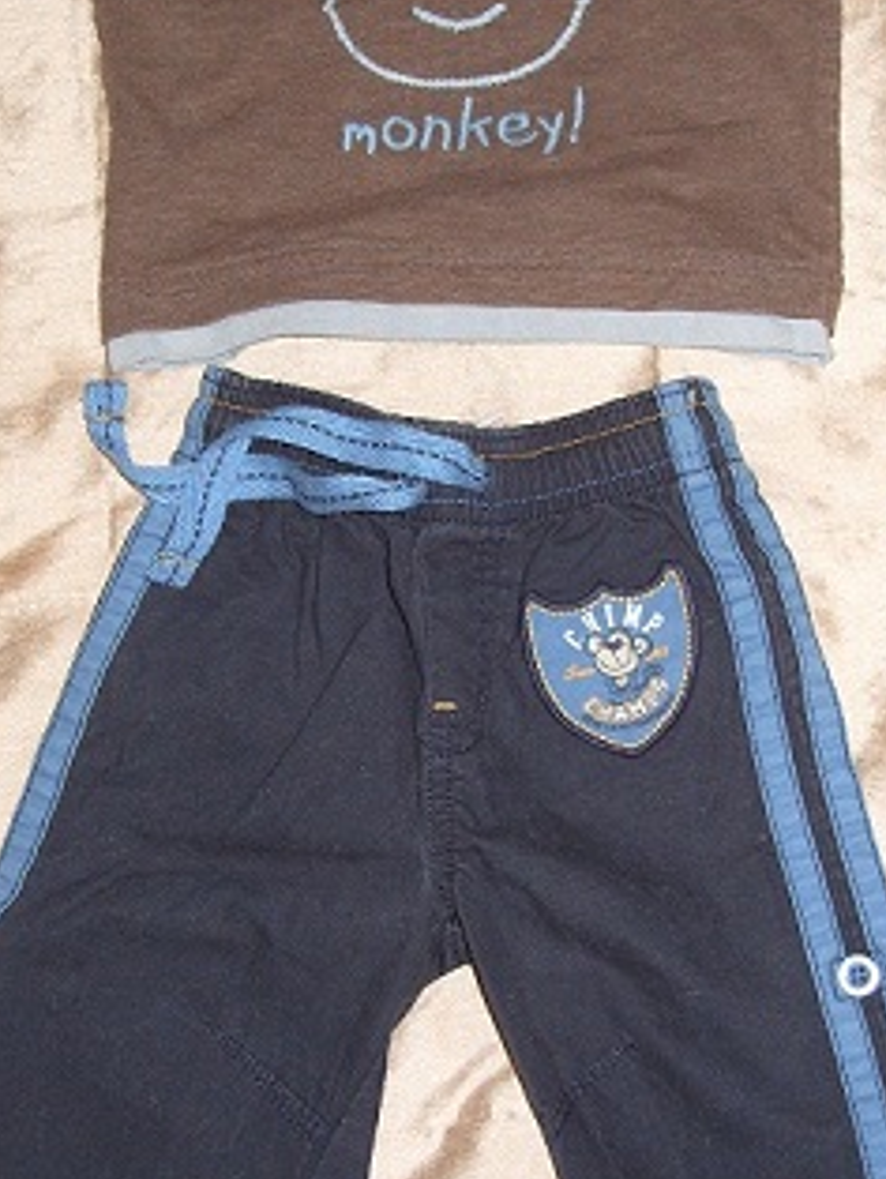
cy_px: 543
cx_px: 458
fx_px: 1943
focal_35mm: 57
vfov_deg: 33.7
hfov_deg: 25.7
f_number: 2.8
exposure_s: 1/45
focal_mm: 7.8
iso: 100
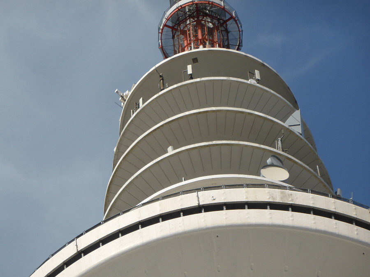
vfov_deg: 5.8
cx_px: 185
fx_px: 2726
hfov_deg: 7.8
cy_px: 138
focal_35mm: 255
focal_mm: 41.3
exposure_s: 1/640
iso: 100
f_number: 5.6
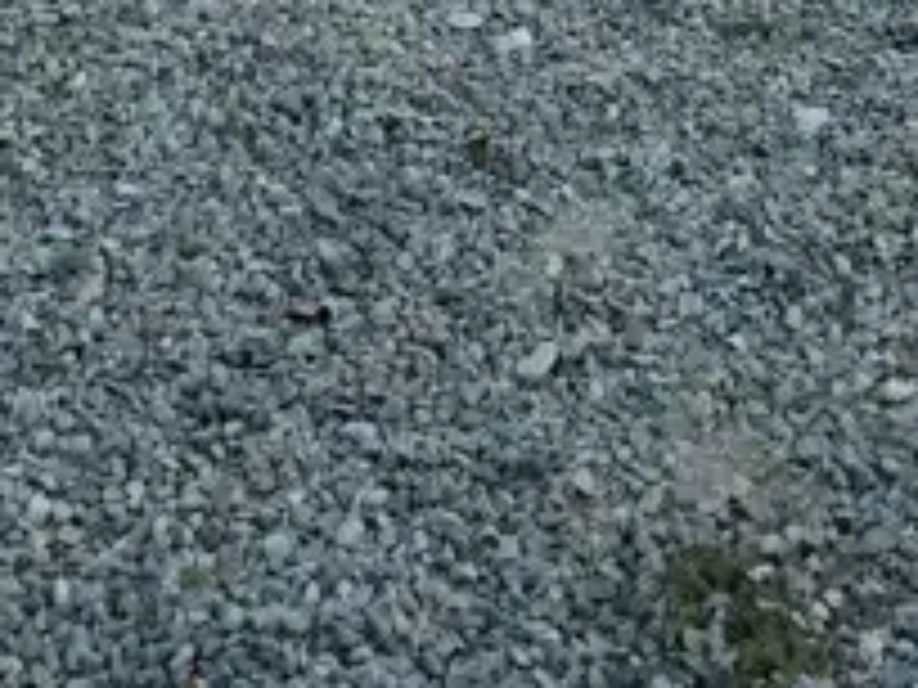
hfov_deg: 17.3
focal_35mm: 113
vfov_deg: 11.0
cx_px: 734
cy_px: -994
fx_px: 2997
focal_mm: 6.3
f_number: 1.7
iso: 12
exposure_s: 1/378
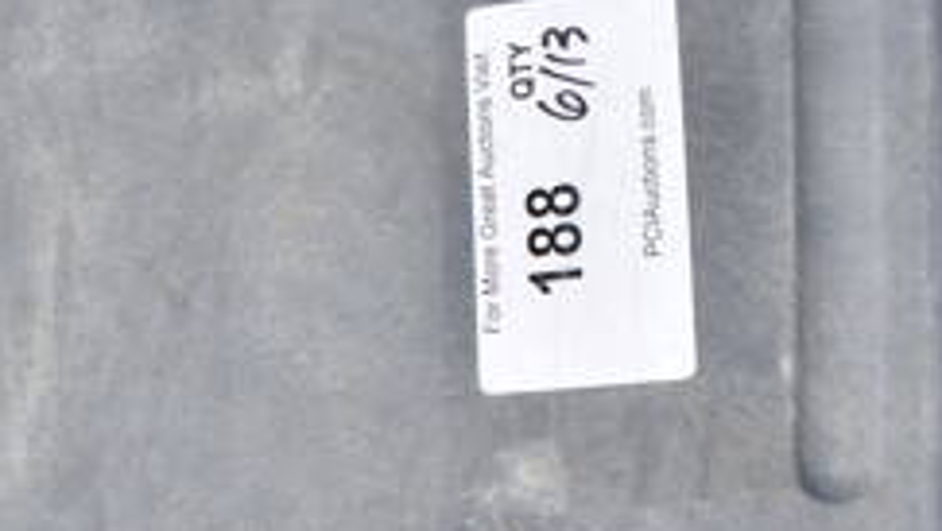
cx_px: -31
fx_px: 1774
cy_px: 752
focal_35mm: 71
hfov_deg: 27.7
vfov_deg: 15.9
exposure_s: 1/500
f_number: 8
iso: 200
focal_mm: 18
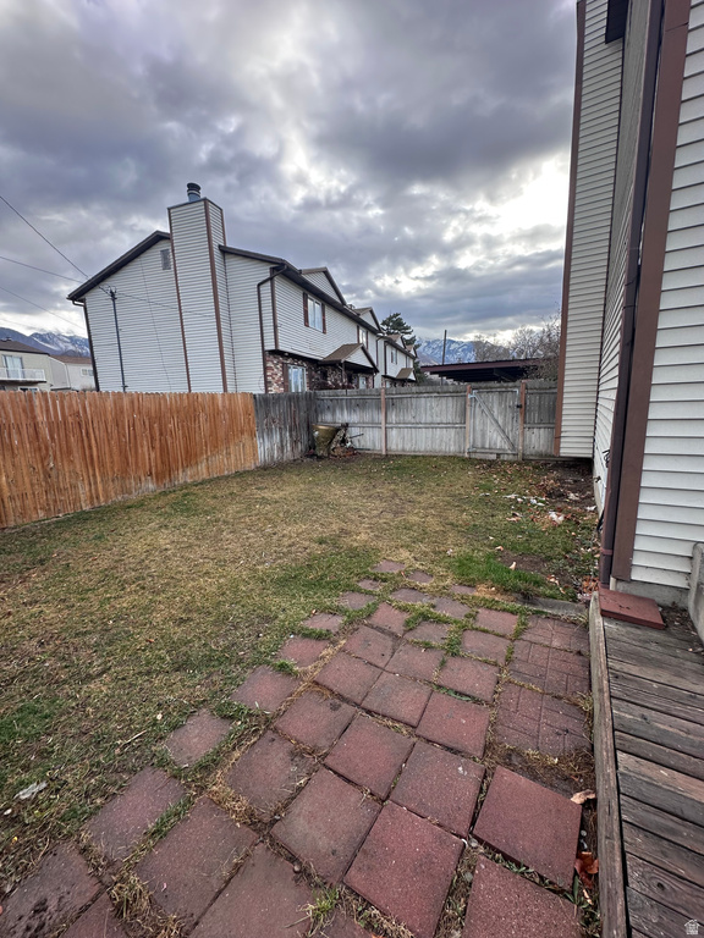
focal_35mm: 14
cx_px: 352
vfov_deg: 102.1
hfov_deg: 85.7
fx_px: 380
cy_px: 469
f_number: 2.2
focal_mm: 2.22
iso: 40
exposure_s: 1/419
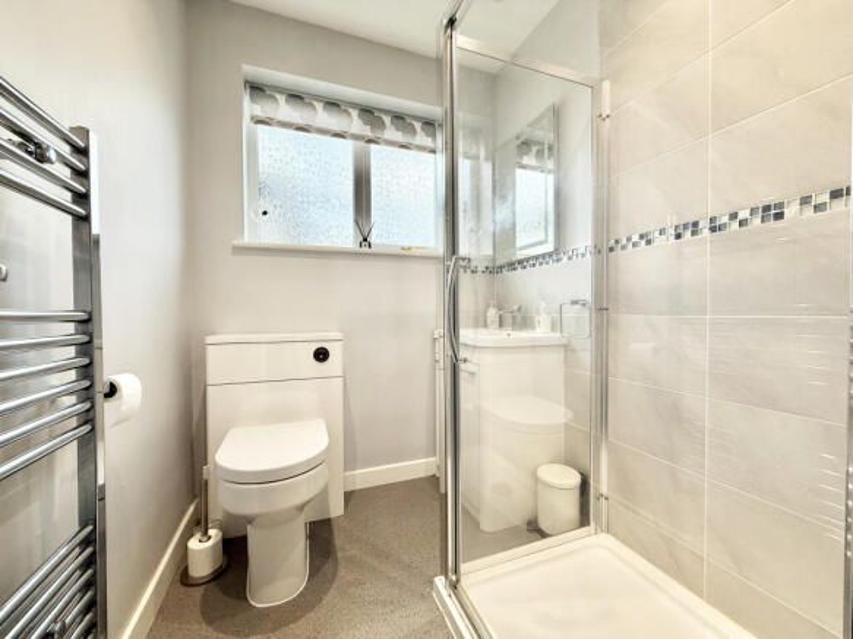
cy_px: 320
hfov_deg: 102.1
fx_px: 345
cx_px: 426
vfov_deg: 85.7
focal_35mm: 14
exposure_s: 1/100
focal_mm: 2.22
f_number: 2.2
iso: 64
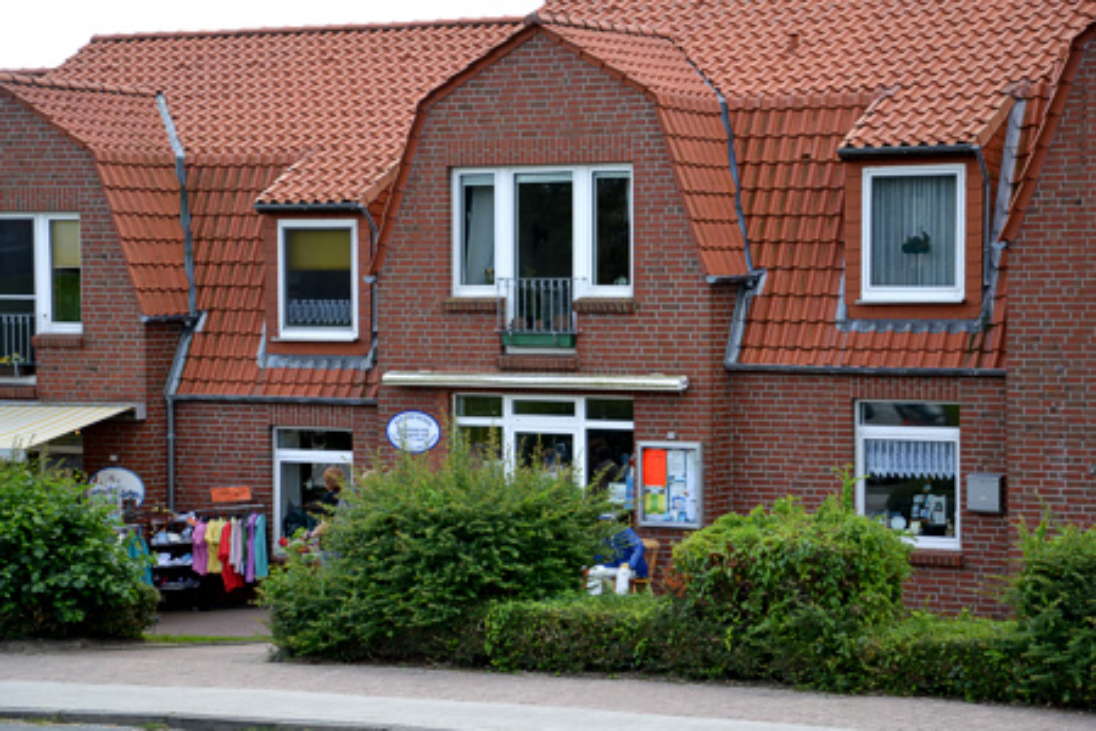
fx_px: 2831
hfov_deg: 21.9
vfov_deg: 14.7
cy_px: 366
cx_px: 548
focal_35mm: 93
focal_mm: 62
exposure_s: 1/125
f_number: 5.6
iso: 110
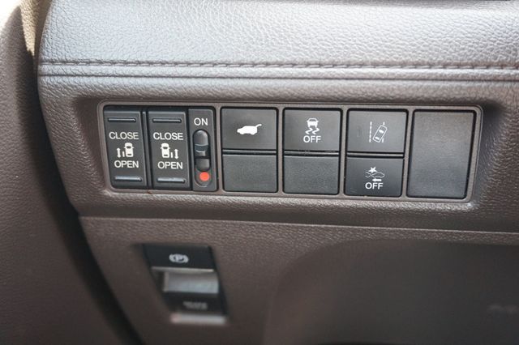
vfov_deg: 34.2
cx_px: 260
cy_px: 172
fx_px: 562
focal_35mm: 39
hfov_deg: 49.6
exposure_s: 1/60
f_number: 4.5
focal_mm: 26
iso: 800
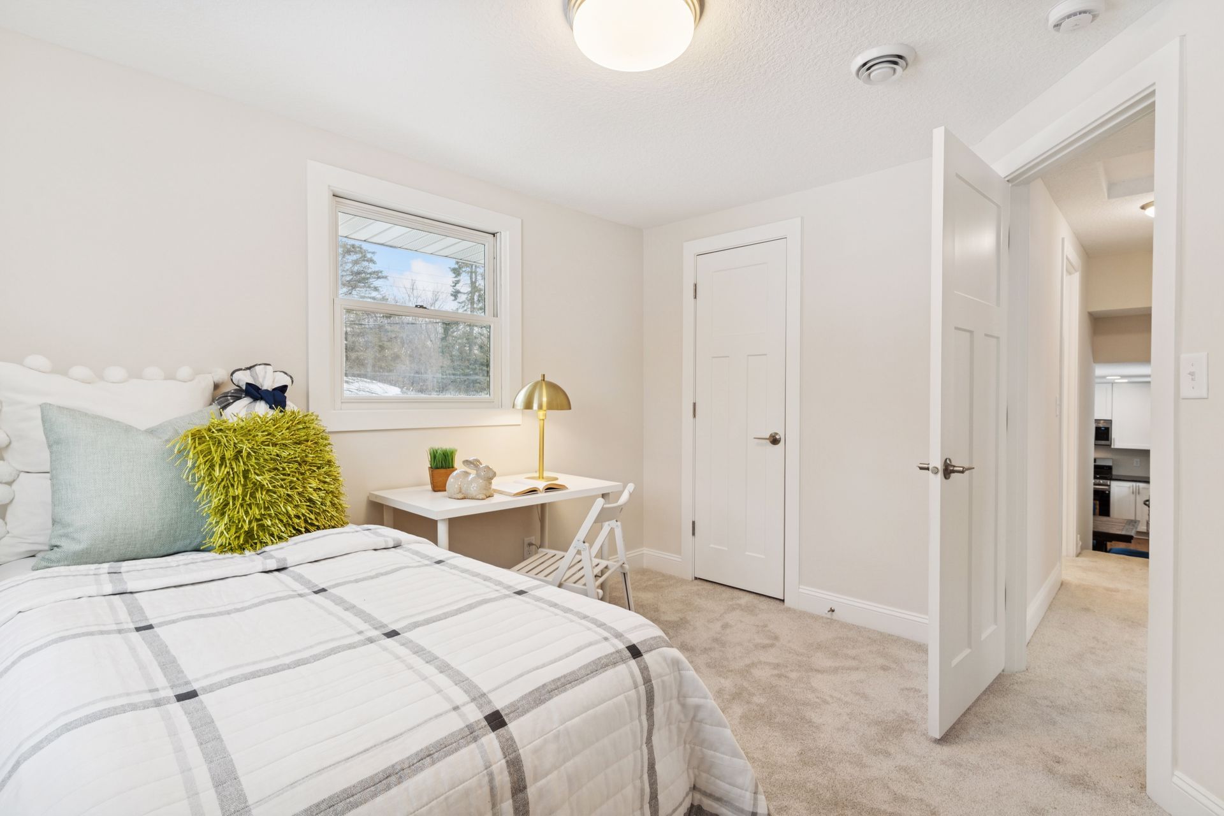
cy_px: 408
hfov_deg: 93.3
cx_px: 612
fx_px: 578
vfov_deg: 70.4
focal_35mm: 17
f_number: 8
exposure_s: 1/60
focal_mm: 17
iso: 400
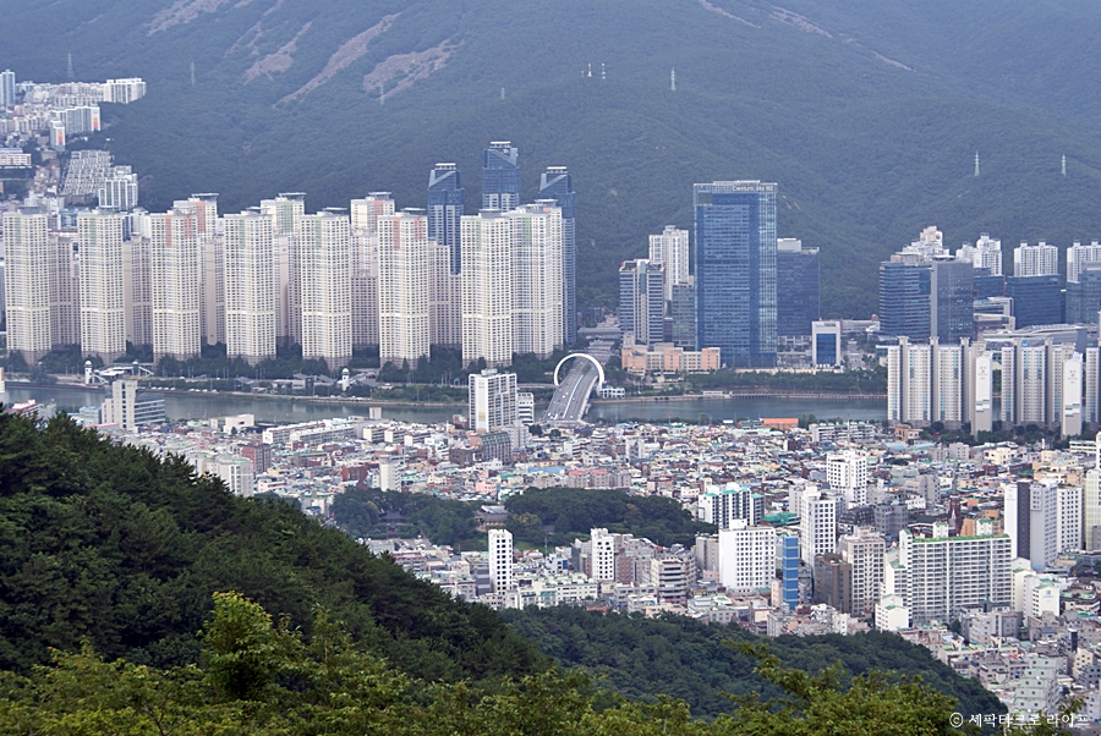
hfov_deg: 19.4
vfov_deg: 13.1
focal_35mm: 105
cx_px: 550
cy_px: 368
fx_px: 3214
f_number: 8
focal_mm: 70
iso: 100
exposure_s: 1/125
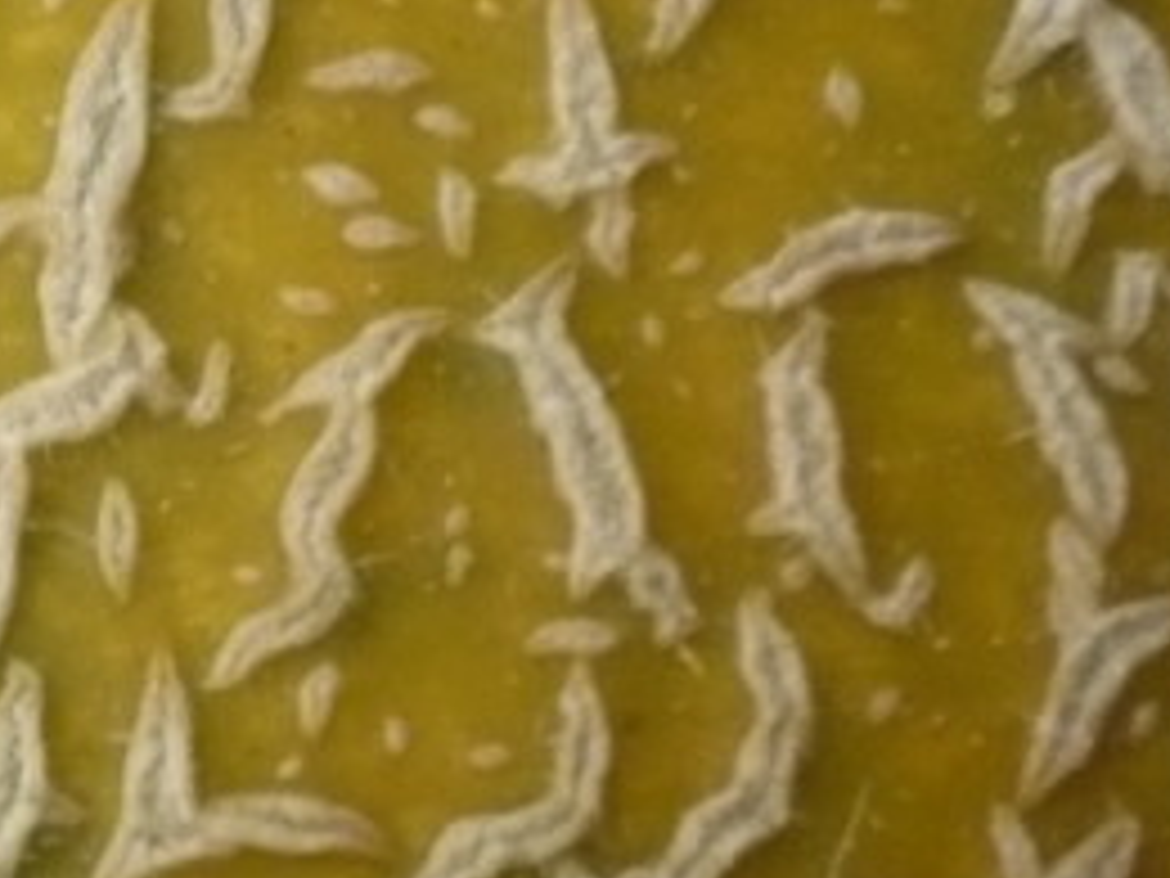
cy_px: 1184
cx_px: -202
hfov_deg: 14.8
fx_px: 4360
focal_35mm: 129
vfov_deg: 11.2
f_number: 2.8
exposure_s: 1/125
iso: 400
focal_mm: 5.8
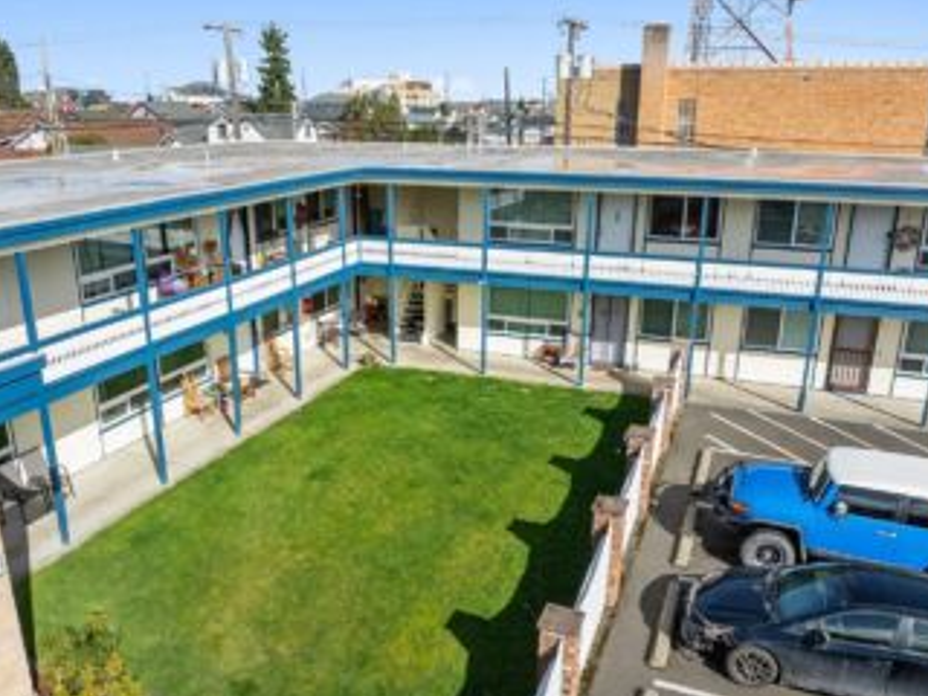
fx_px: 804
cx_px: 432
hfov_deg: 59.9
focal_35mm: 30
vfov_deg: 46.6
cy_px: 407
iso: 120
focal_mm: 12.3
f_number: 2.8
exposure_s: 1/2500
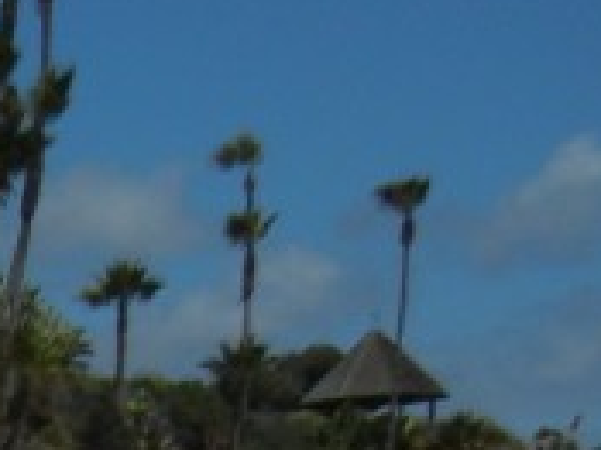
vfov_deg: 8.0
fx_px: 3054
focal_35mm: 176
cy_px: 965
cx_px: -944
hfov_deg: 9.7
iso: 160
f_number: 7
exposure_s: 1/1412
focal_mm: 5.4
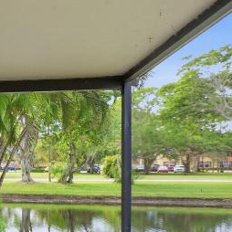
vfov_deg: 31.1
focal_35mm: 54
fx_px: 409
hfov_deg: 24.1
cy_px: 174
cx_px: -125
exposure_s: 1/1000
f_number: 8
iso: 500
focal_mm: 14
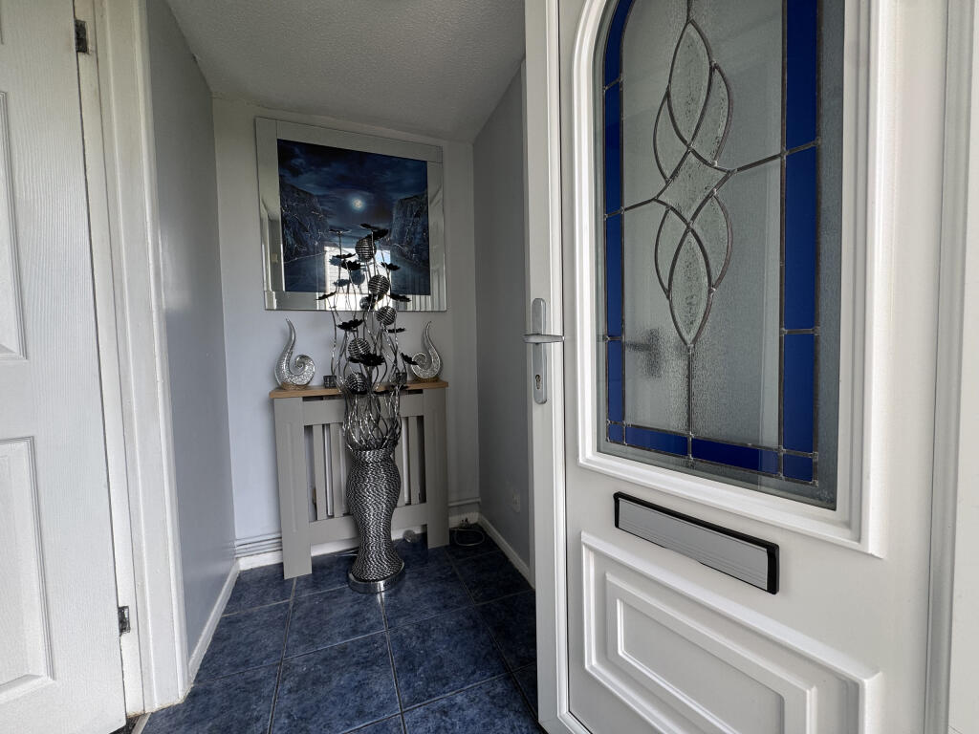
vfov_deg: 85.7
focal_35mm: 14
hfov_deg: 102.1
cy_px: 367
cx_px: 490
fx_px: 396
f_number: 2.2
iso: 80
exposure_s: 1/99
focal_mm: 2.22
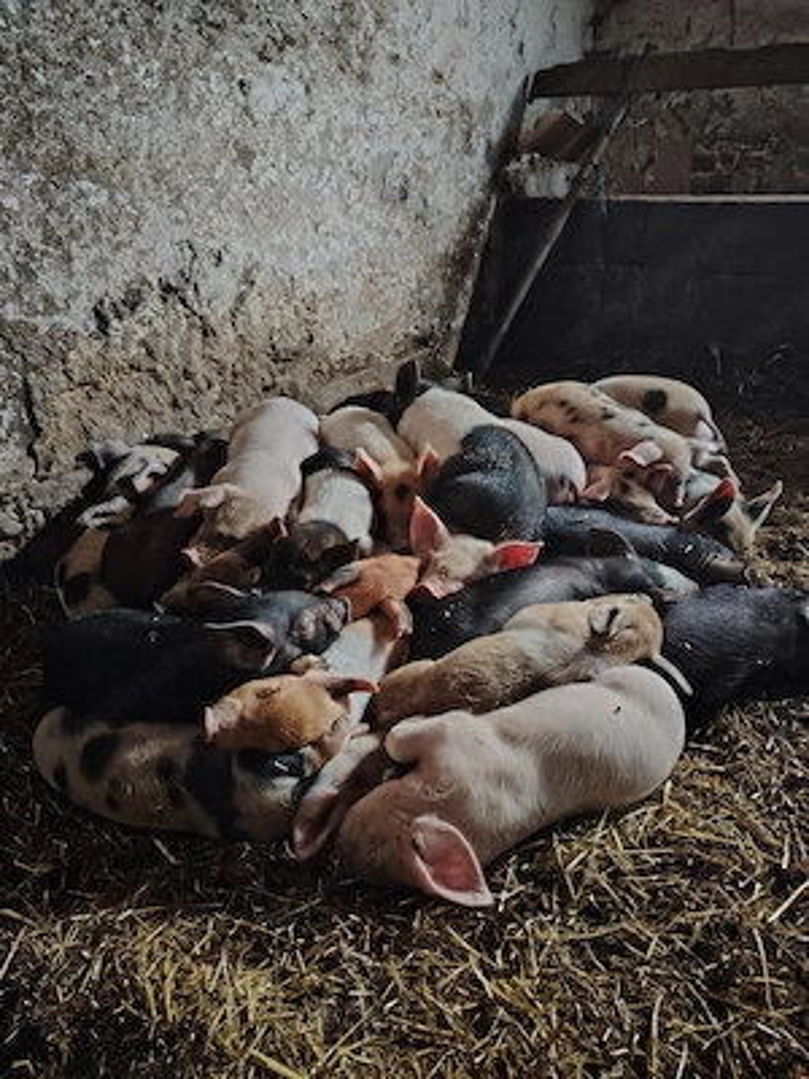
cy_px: 540
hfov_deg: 56.8
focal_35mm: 24
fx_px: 748
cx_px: 404
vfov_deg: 71.6
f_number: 1.75
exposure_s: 1/16.7
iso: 9600
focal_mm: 5.25
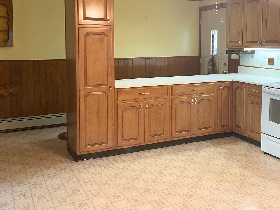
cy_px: 67
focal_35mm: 40
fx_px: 324
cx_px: 173
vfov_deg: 35.5
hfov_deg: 46.4
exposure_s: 1/60
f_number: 1.8
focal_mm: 4.25
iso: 200
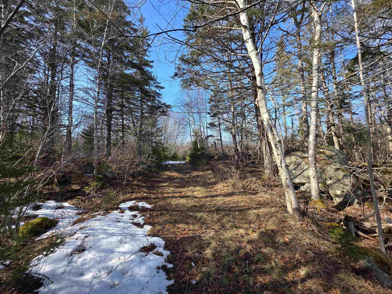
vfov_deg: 89.9
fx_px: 147
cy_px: 147
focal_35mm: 13
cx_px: 196
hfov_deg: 106.2
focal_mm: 2.2
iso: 40
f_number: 1.9
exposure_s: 1/661
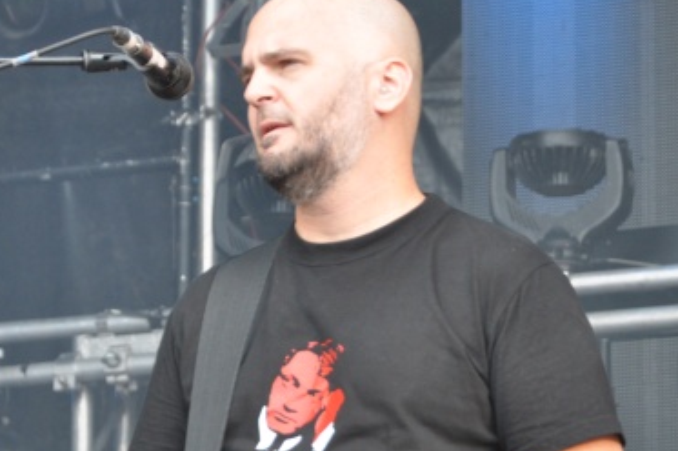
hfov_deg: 7.0
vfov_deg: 4.6
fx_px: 5570
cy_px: 370
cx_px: 336
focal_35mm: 296
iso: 640
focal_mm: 92
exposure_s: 1/125
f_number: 5.6
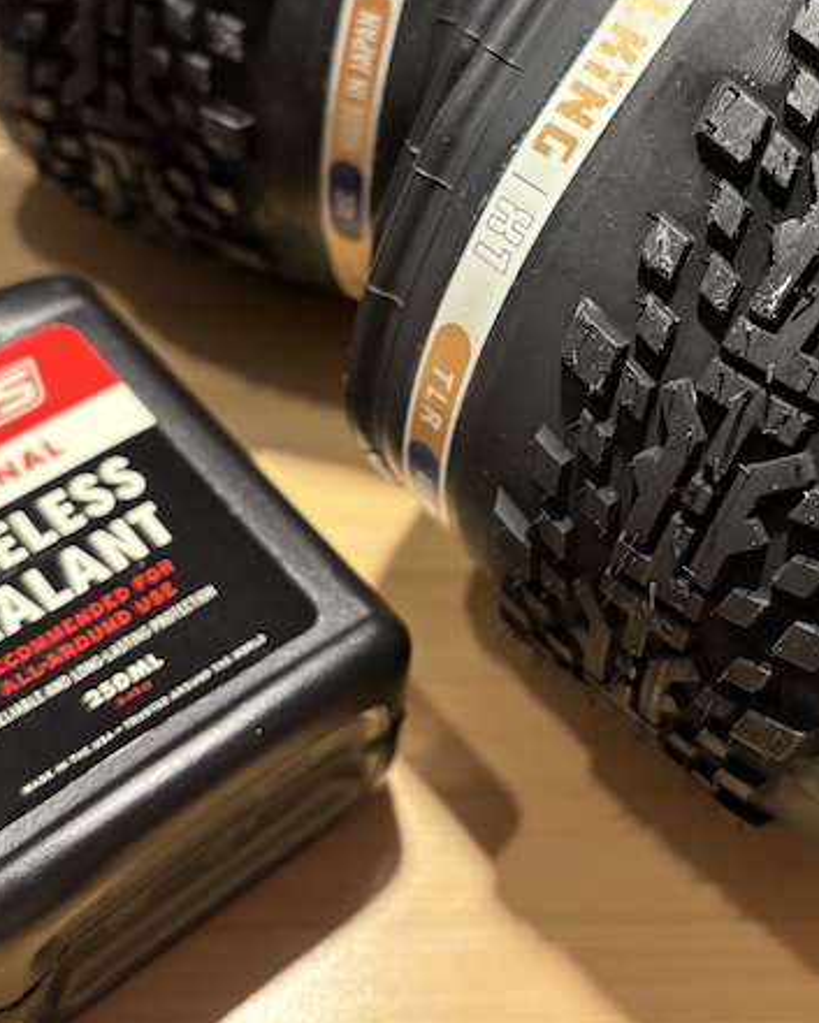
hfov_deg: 32.6
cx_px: 506
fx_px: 1393
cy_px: 350
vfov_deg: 39.9
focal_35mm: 46
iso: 500
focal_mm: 5.96
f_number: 1.6
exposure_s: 1/50
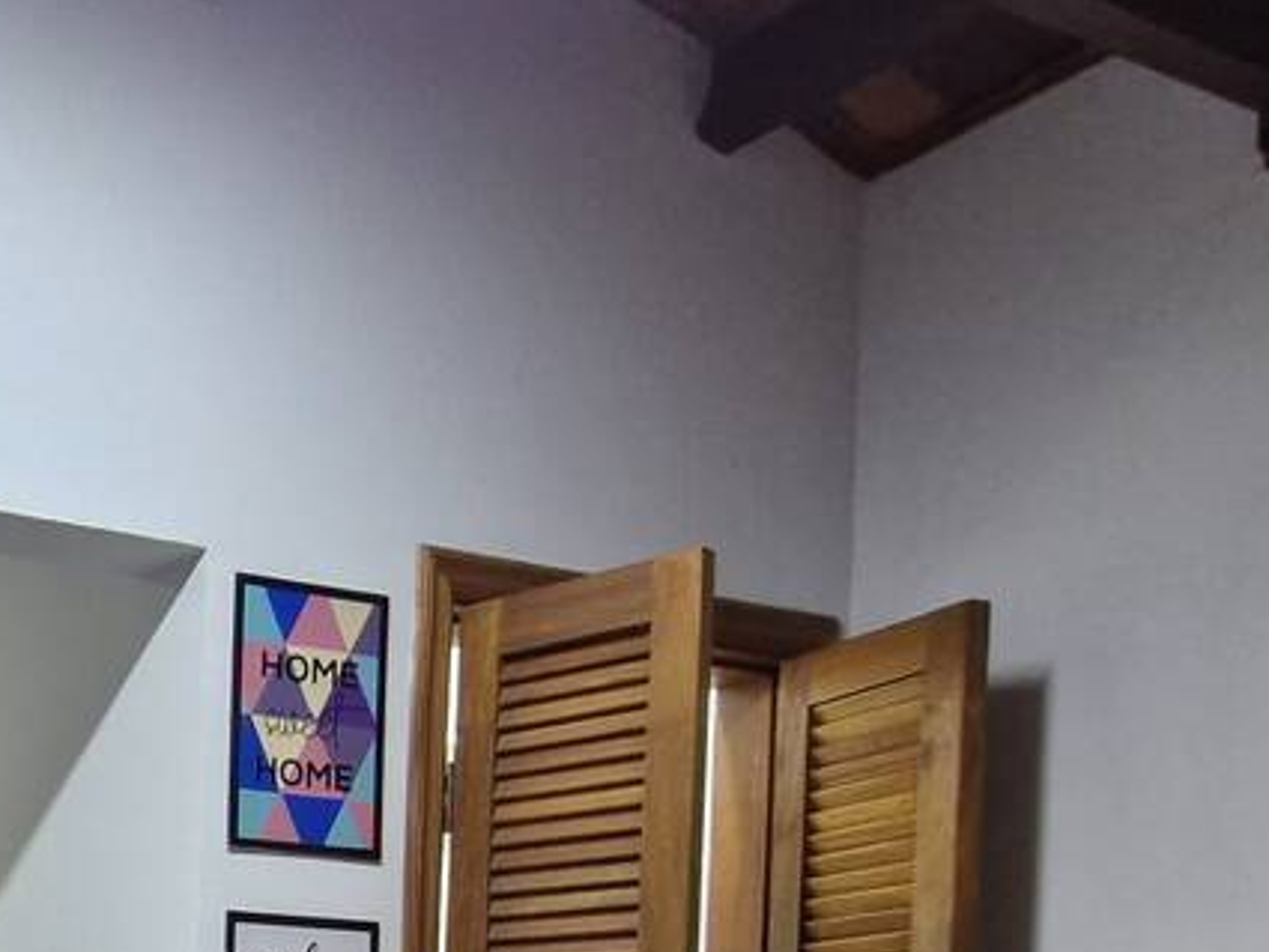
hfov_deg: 34.8
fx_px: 1613
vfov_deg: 28.8
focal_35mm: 44
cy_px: 1125
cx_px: -230
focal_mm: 1.74
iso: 200
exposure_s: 1/60
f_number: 2.2
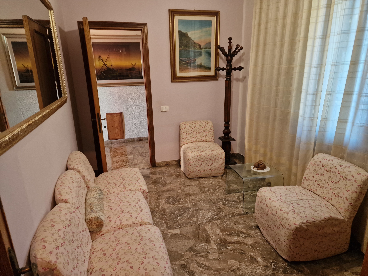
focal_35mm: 23
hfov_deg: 73.9
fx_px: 245
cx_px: 184
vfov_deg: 58.9
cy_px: 138
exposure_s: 1/100
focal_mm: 6.4
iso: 800
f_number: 1.8
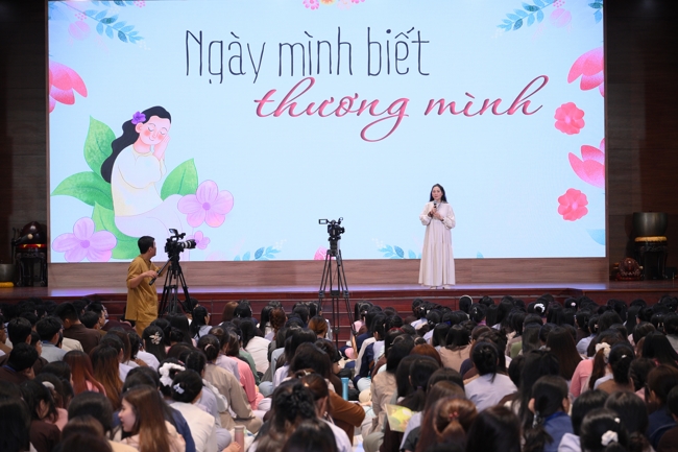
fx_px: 1450
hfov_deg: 26.3
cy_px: 226
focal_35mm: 77
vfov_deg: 17.7
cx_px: 339
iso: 2500
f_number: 4
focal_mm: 77
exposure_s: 1/160
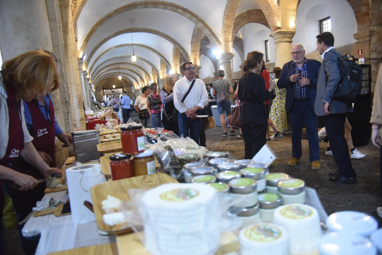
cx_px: 191
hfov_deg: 63.6
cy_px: 128
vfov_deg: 45.0
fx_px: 308
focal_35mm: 29
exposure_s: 1/200
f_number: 5.6
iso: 2800
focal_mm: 29
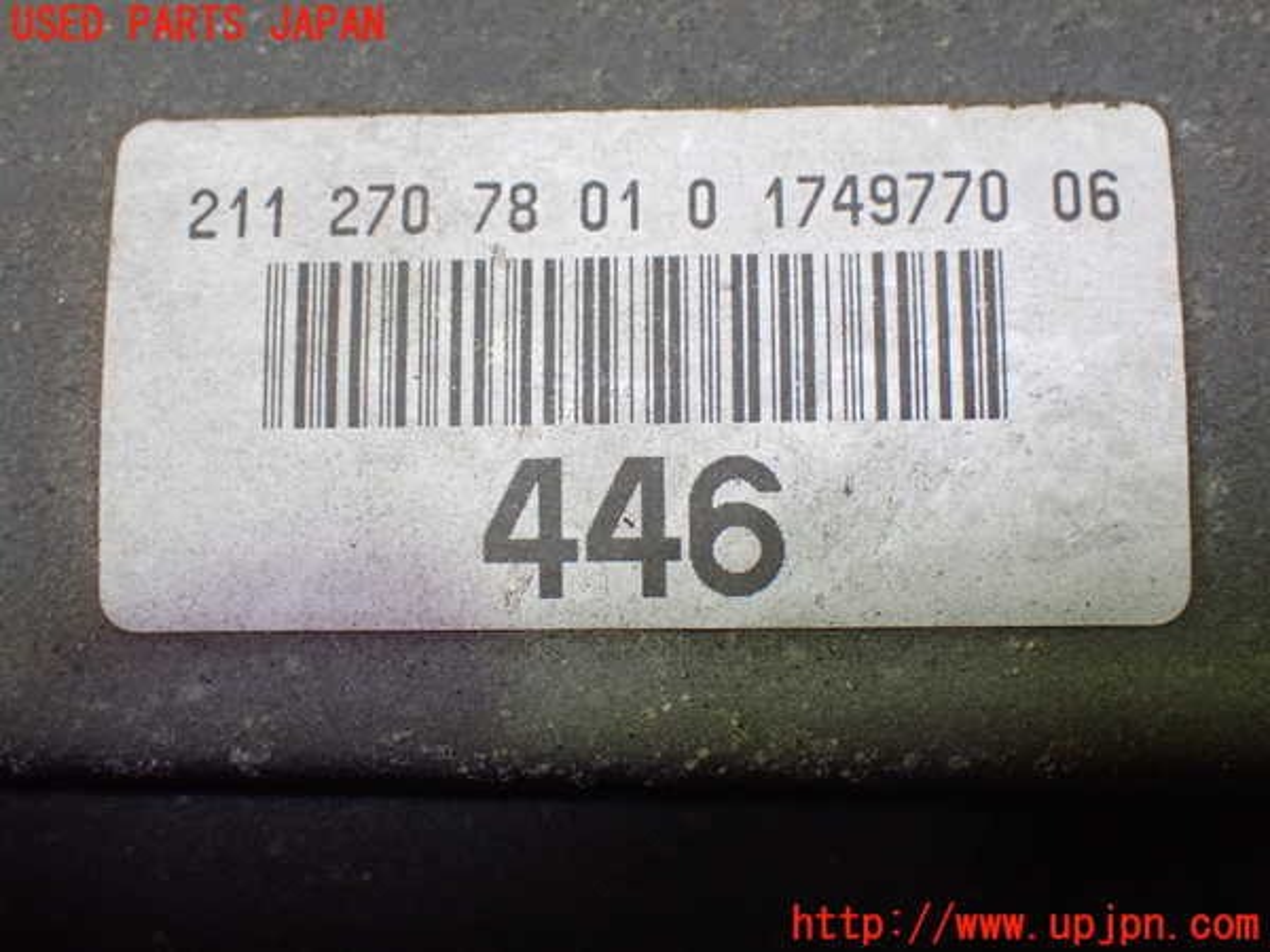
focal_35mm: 47
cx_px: 635
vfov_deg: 30.9
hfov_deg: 40.4
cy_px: 476
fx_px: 1724
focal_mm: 8.4
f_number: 3.1
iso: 800
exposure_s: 1/60
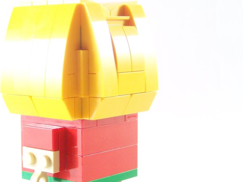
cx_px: 71
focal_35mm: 93
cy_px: 112
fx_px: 652
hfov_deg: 21.0
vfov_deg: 15.9
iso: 200
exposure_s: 1/30
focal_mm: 9.3
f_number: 3.1
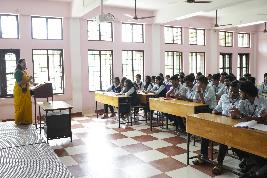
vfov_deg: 37.9
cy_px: 89
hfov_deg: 54.4
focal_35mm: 35
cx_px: 134
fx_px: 260
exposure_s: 1/100
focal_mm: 35
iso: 1600
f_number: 4.5
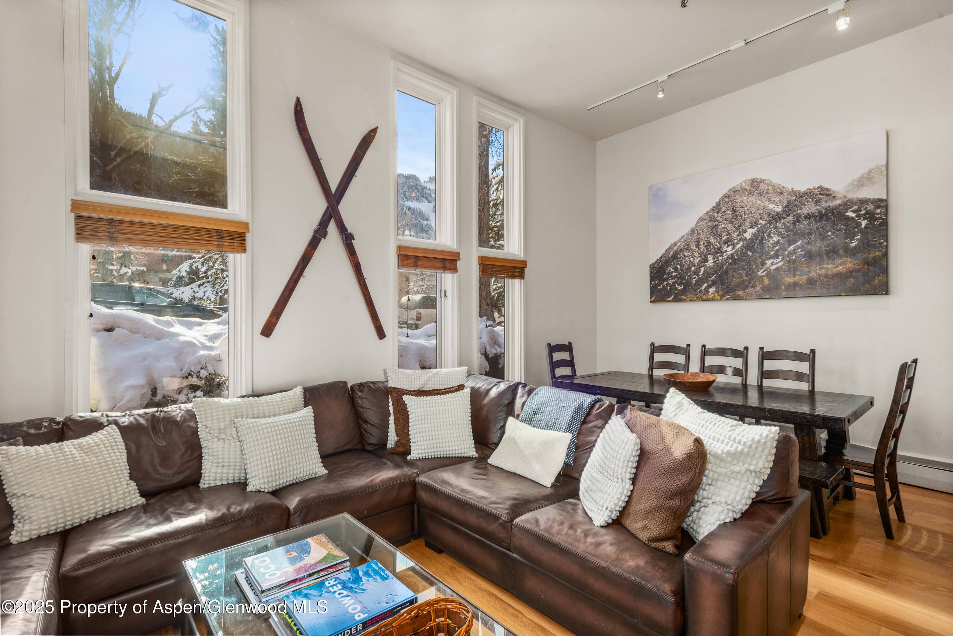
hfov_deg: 93.3
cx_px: 476
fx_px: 450
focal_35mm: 17
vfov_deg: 70.5
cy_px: 318
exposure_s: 1/15
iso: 400
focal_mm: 17
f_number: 10
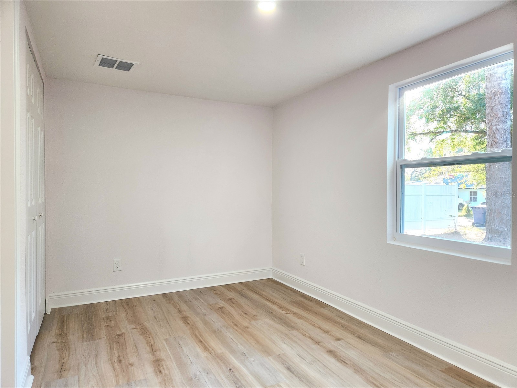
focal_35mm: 23
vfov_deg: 58.9
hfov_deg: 73.9
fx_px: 344
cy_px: 194
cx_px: 258
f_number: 1.8
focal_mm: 5.4
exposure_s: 1/120
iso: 400
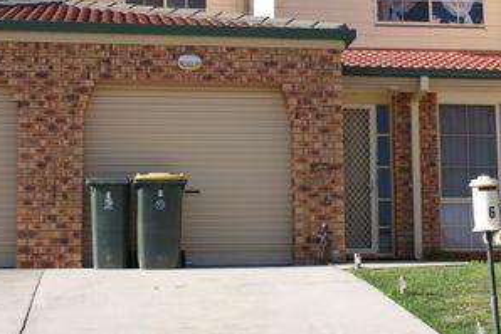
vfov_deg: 19.2
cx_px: 345
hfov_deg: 28.2
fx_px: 989
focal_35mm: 71
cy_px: 125
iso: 100
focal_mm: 30
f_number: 5.6
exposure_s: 1/250
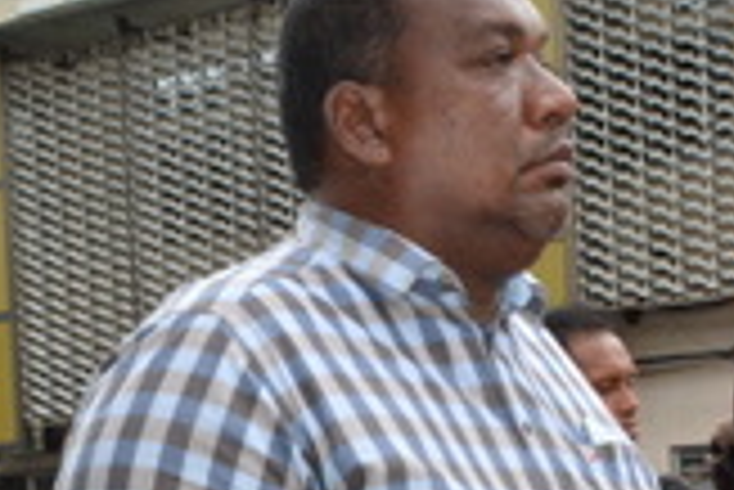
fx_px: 2163
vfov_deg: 12.1
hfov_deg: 19.3
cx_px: 369
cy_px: 829
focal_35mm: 106
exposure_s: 1/200
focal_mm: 18
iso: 1000
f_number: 11
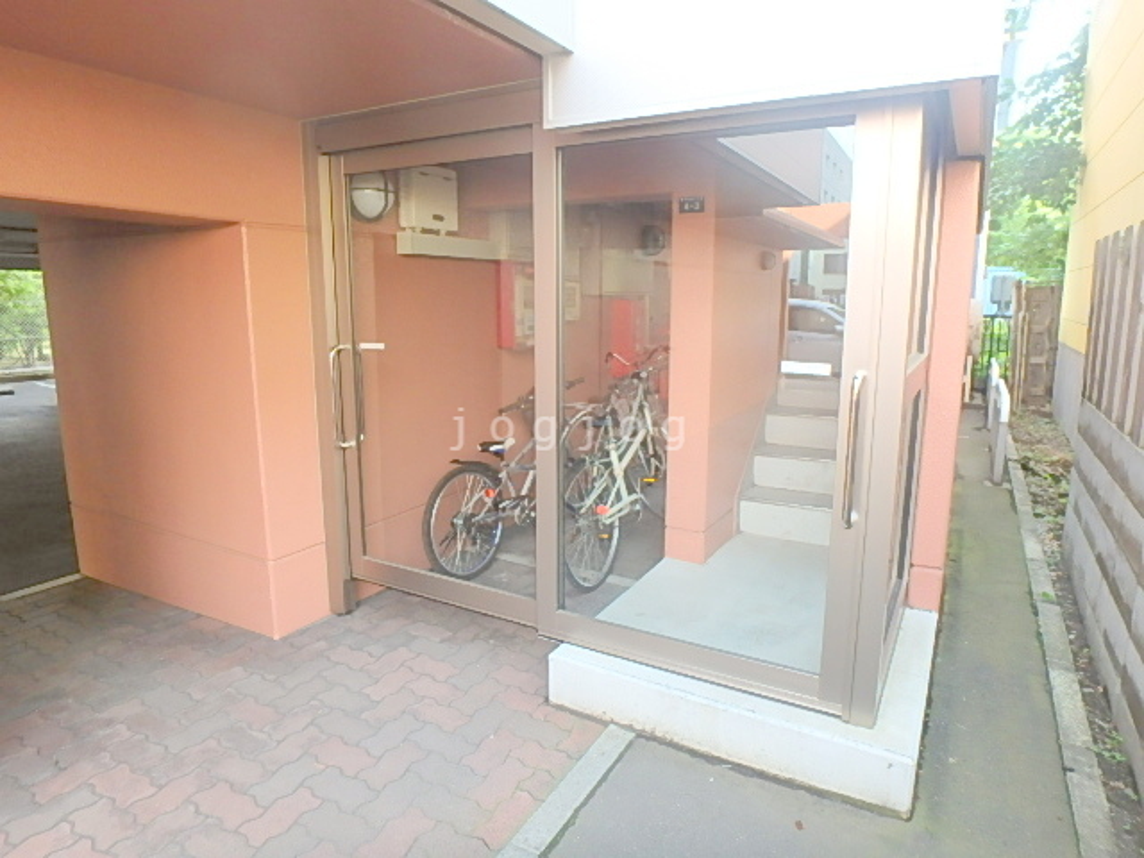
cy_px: 429
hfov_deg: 79.0
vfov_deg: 63.4
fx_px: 694
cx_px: 572
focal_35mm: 21
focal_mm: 3.7
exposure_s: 1/60
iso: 160
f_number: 3.5
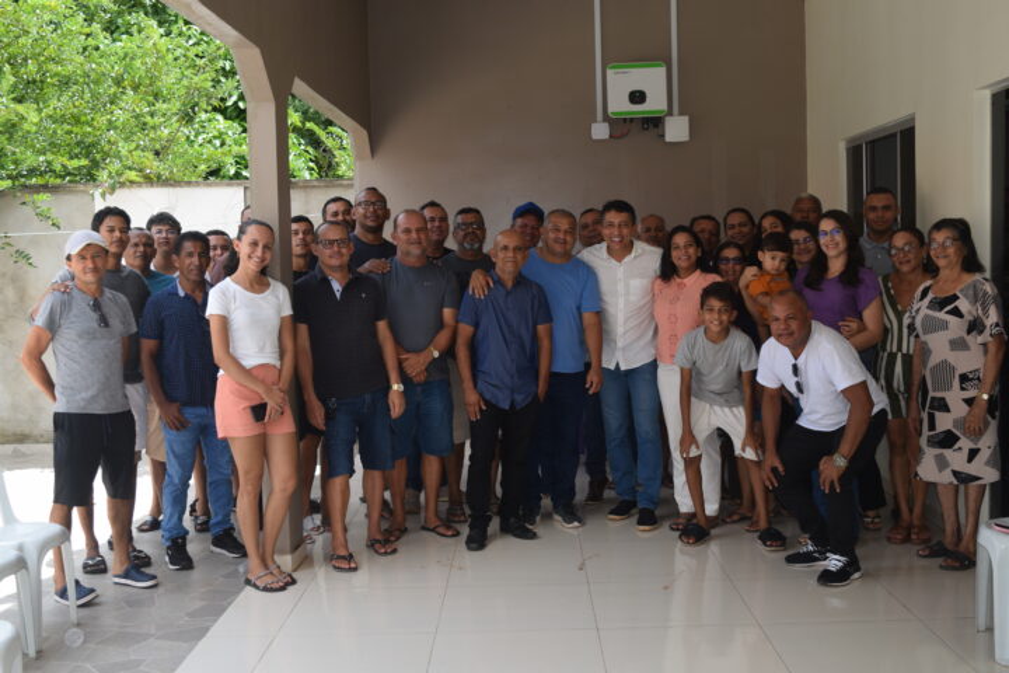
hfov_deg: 47.9
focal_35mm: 40
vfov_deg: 33.0
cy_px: 336
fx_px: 1135
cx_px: 504
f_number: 6.3
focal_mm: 27
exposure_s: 1/160
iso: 100
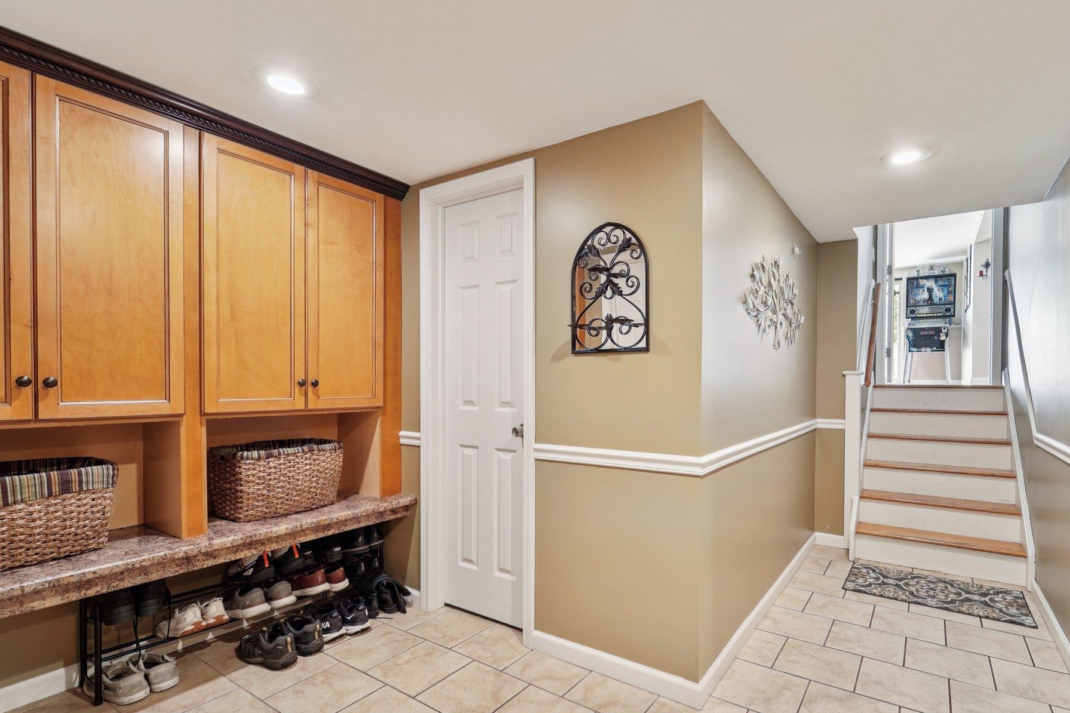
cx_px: 603
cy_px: 389
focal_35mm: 16
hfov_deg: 96.2
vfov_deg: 73.6
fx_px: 475
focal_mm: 14
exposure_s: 1/2.5
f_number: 8
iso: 400
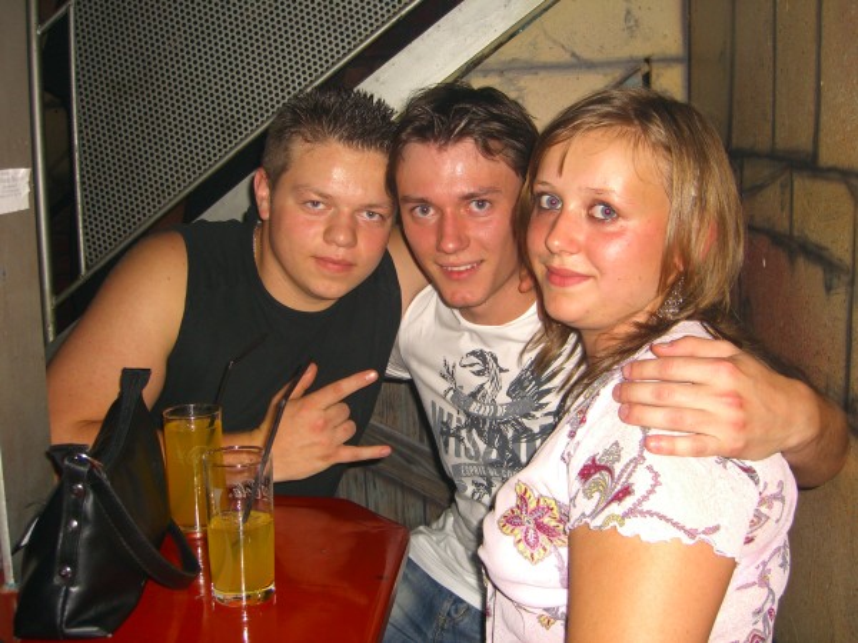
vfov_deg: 37.7
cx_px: 429
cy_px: 322
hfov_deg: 49.0
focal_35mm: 38
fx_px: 942
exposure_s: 1/60
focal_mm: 7.9
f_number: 2.8
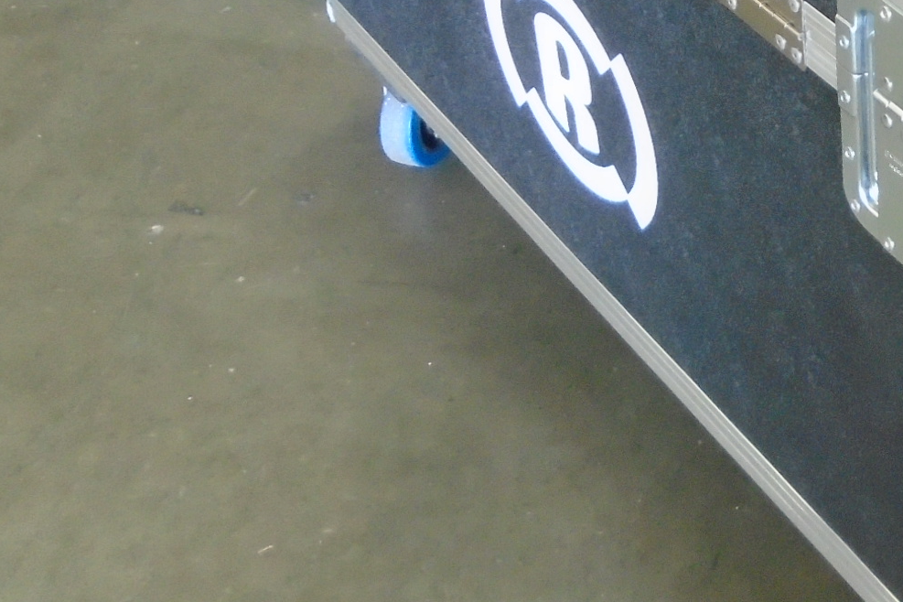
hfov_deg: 26.0
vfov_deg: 18.9
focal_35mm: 71
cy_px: 64
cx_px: 1023
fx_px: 1781
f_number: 3.2
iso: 400
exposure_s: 1/20
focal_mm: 4.6
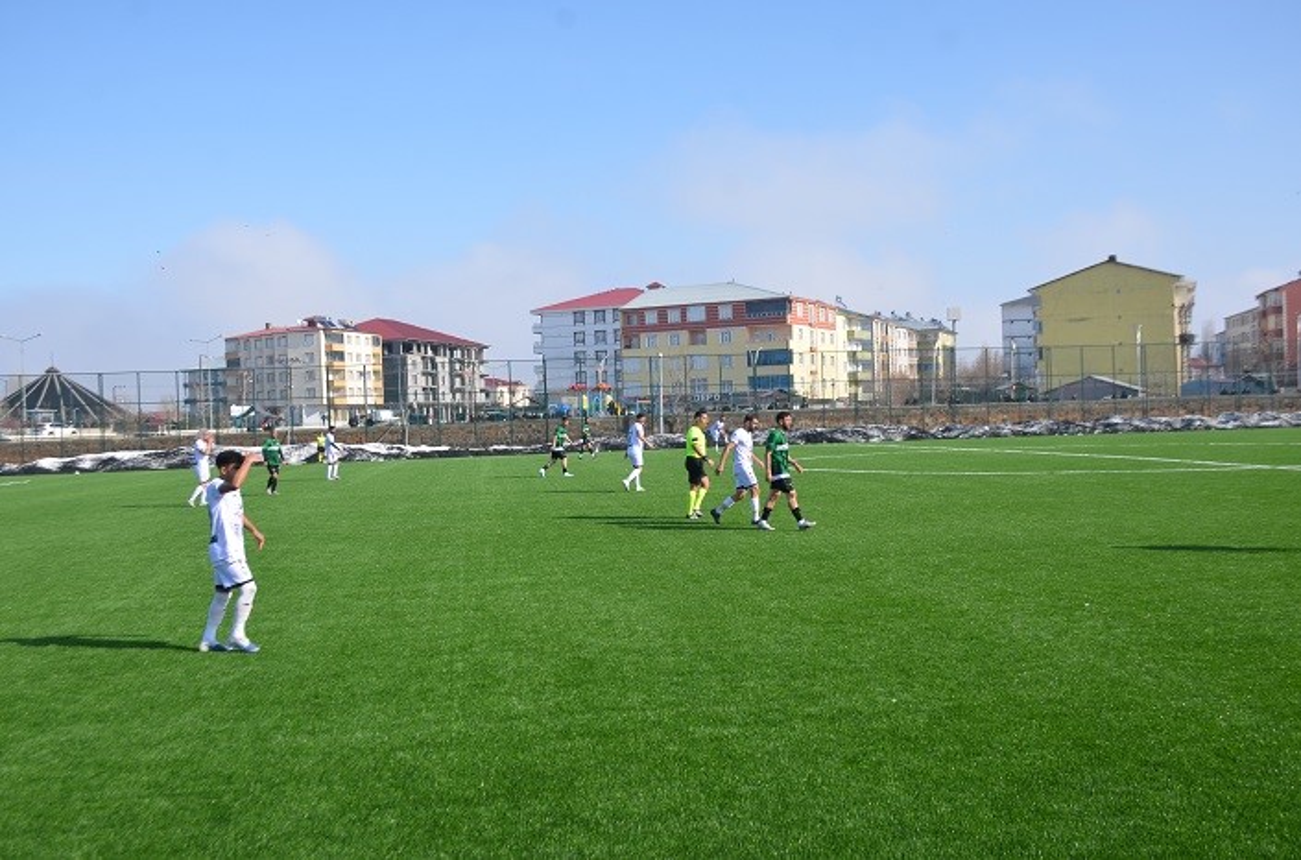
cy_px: 430
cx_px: 650
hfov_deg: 53.3
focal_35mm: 36
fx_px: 1298
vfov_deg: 36.7
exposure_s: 1/250
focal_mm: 24
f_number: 8
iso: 100
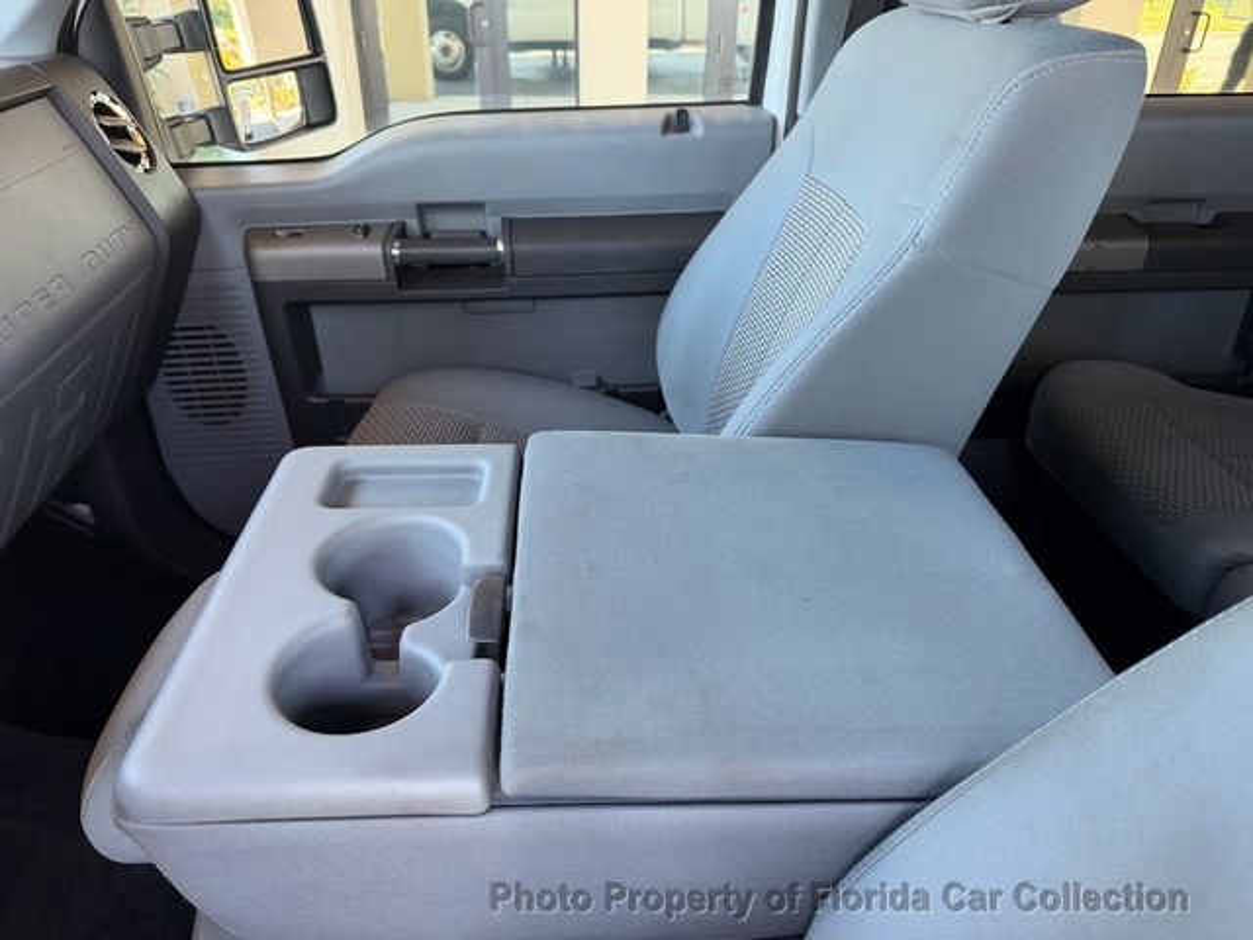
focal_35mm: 24
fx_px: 869
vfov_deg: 56.8
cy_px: 470
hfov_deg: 71.6
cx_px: 626
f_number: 1.78
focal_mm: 6.76
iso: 200
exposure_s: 1/105
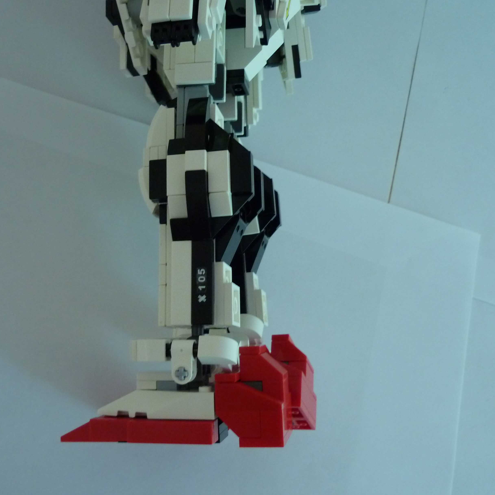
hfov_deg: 42.6
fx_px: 631
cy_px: 248
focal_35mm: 39
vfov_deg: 42.8
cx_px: 195
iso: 400
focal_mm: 5.5
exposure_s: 1/10
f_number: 2.8
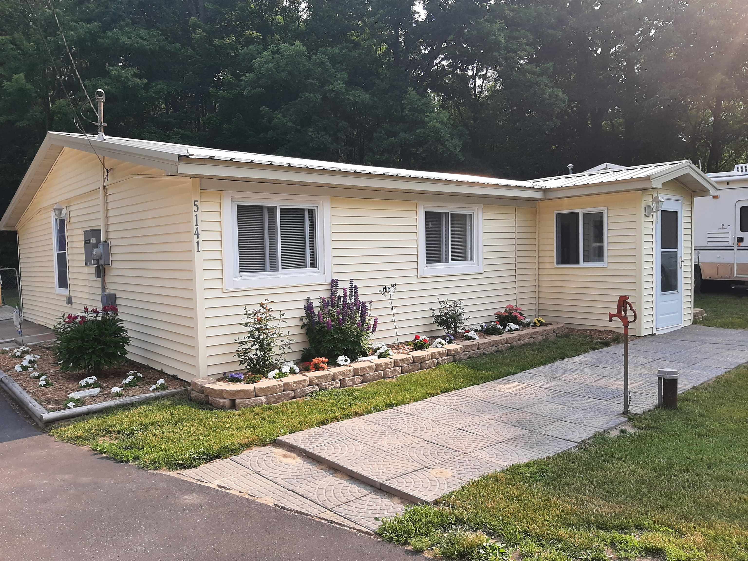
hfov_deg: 67.3
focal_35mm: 26
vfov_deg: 53.1
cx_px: 374
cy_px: 280
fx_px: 562
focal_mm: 3.93
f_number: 1.7
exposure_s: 1/1007
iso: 40
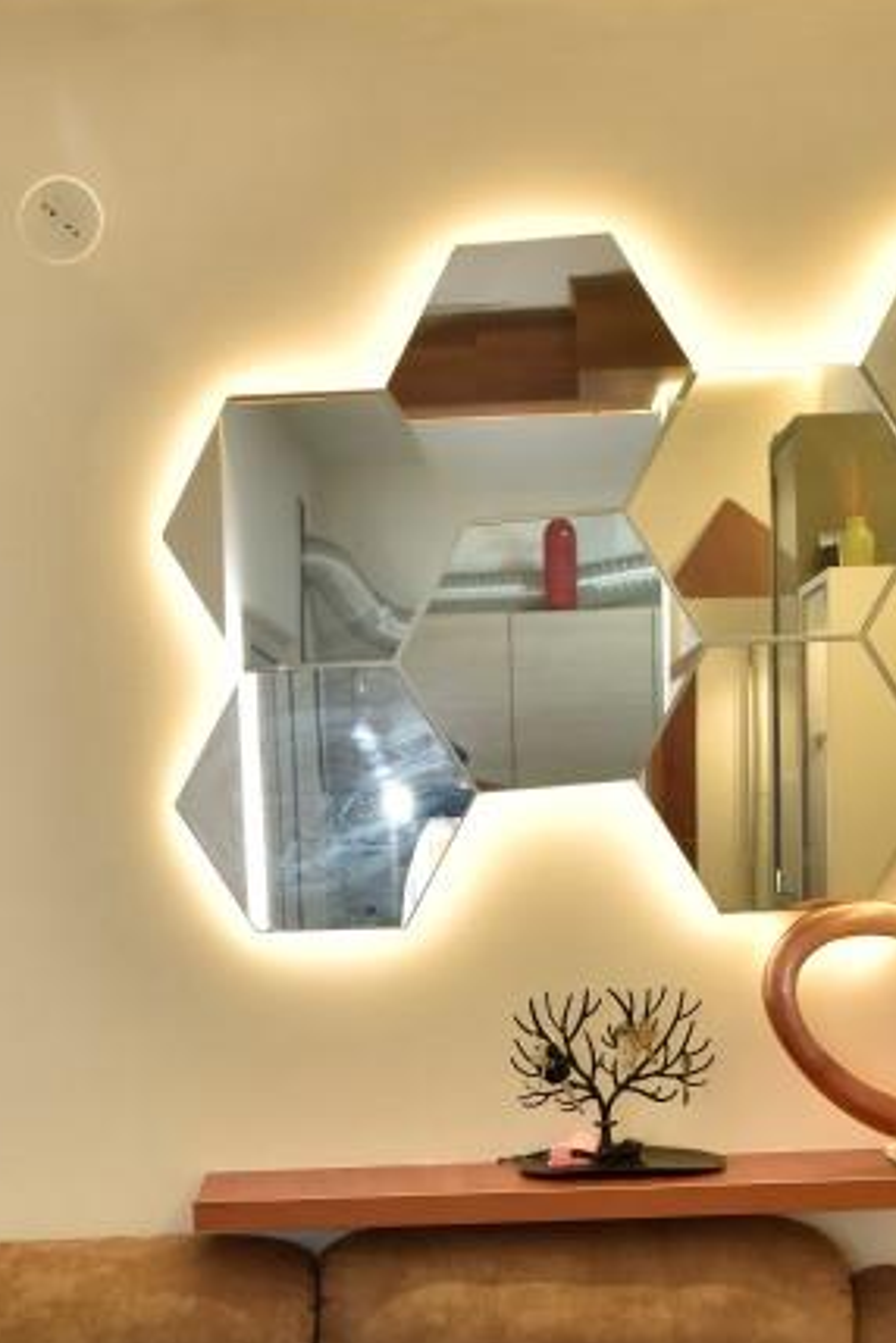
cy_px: 1218
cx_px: 368
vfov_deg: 26.4
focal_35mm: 74
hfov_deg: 18.4
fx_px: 2762
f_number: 5
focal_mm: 31
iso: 500
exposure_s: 1/80
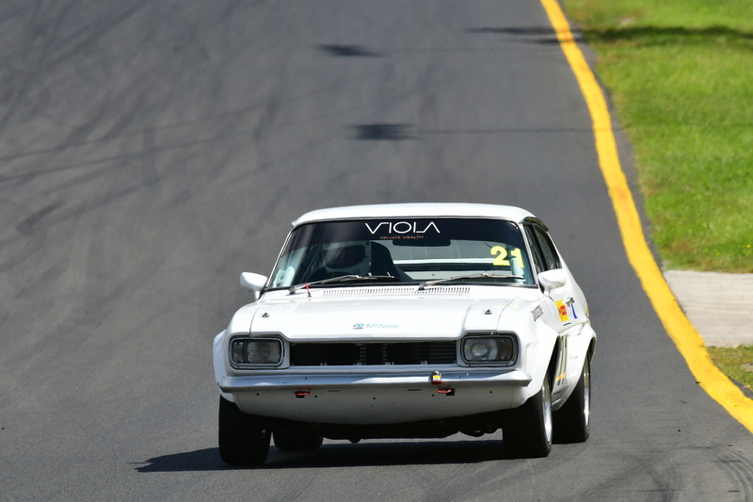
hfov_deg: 2.8
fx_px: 15683
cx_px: 376
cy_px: 251
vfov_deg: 1.8
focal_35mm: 750
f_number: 11
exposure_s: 1/500
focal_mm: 500
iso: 320
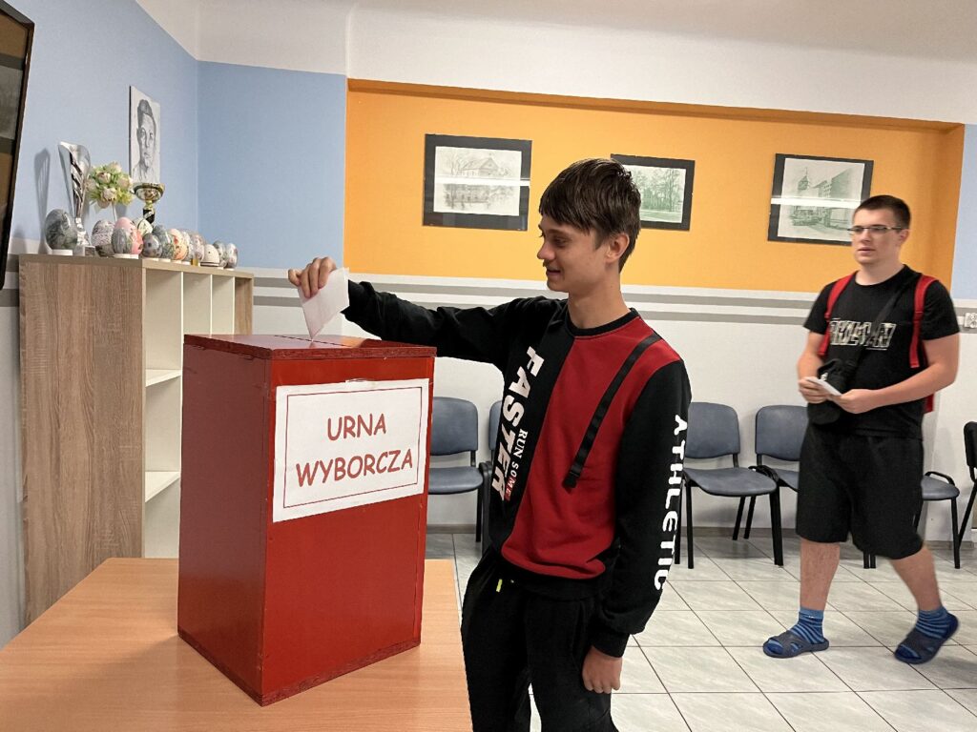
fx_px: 734
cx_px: 488
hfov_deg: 67.3
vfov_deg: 53.1
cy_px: 366
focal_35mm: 26
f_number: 1.6
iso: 200
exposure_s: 1/50
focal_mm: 5.1
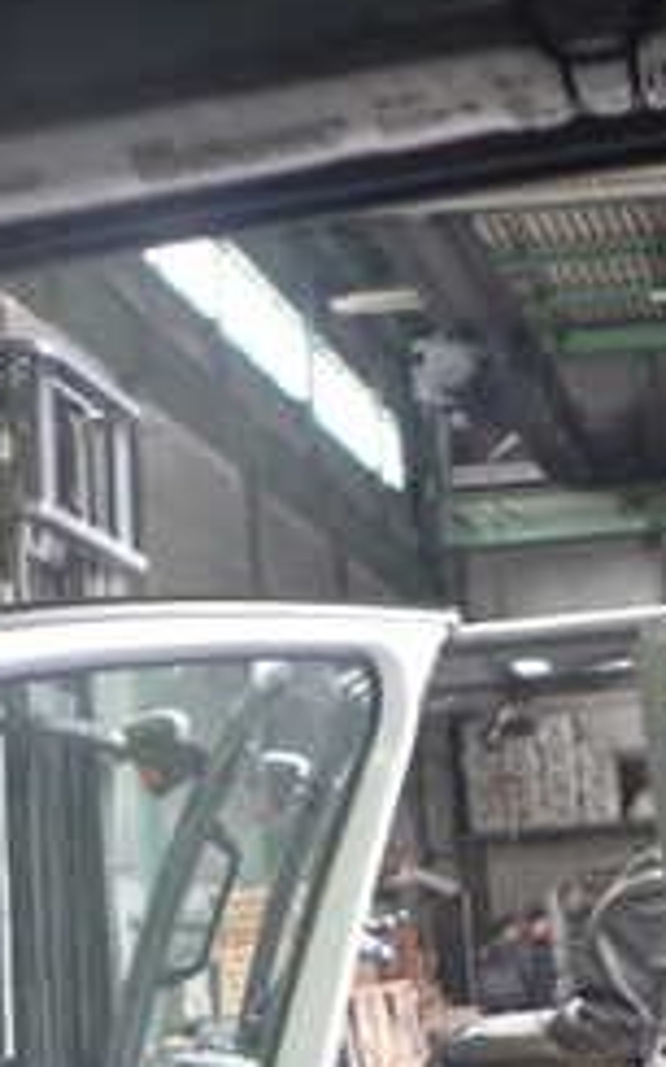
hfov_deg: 18.1
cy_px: 706
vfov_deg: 31.3
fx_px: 1889
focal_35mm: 65
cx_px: 958
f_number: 2
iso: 1000
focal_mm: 4.5
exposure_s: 1/125
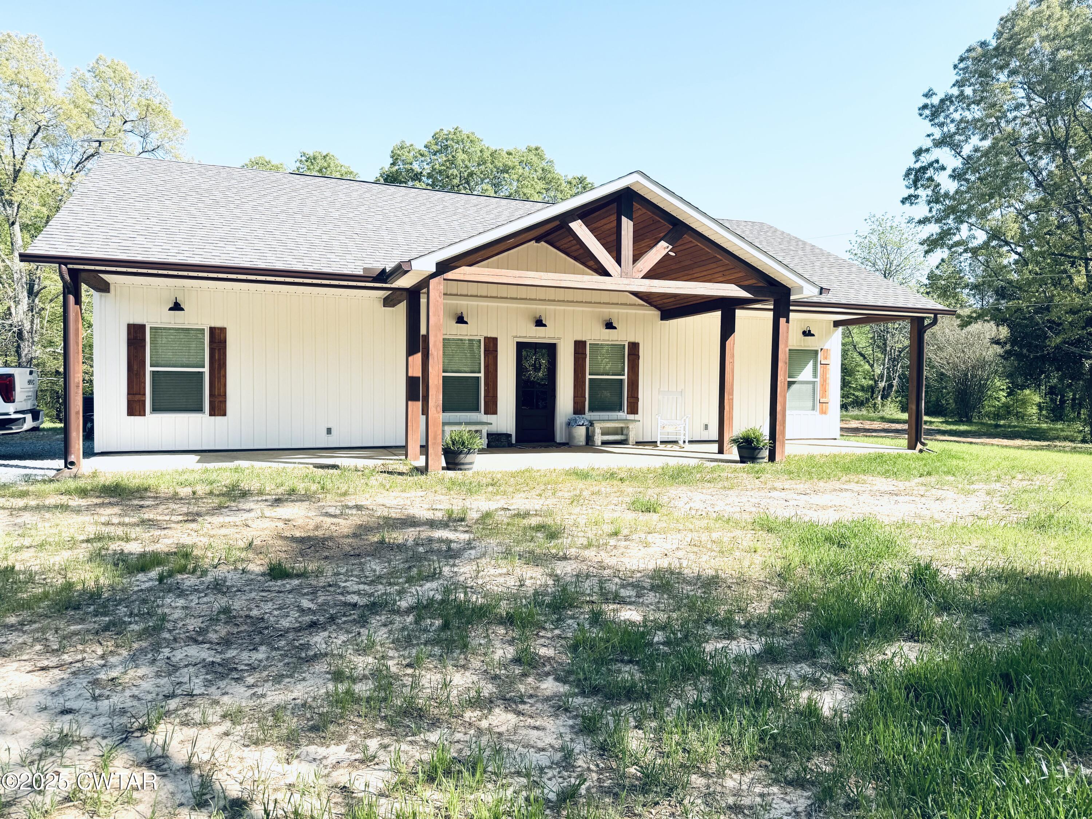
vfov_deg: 56.8
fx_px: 757
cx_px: 546
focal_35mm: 24
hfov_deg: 71.6
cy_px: 410
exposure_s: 1/2959
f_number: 1.78
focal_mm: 6.76
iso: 80
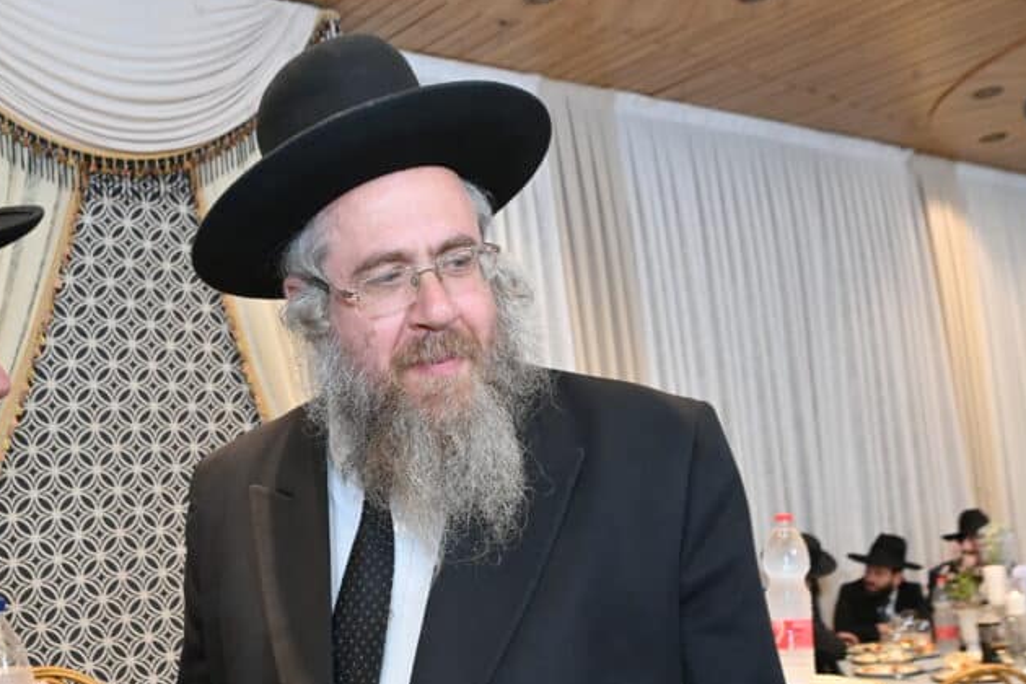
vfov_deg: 34.0
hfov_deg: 47.8
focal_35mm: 39
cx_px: 262
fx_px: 1111
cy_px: 444
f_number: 5.6
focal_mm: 24
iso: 1600
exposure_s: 1/125
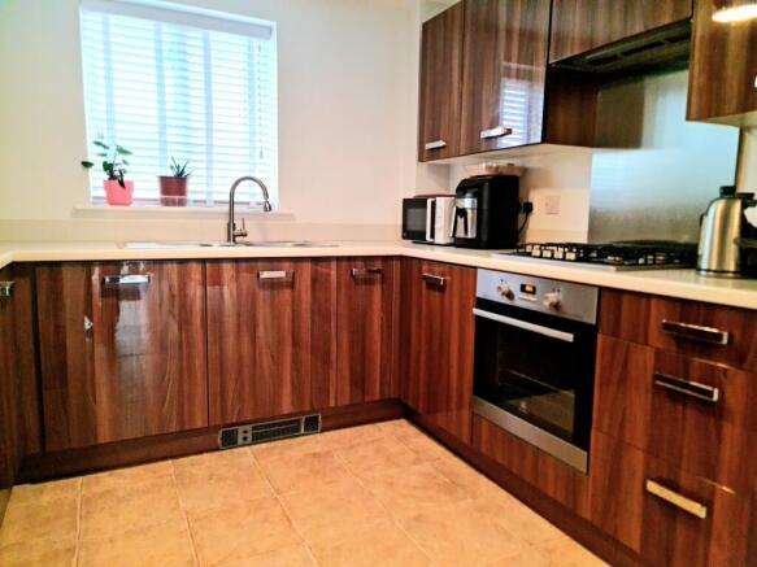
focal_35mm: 25
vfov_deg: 54.9
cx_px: 378
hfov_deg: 69.4
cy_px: 284
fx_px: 547
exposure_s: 1/50
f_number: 1.8
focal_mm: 7
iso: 250
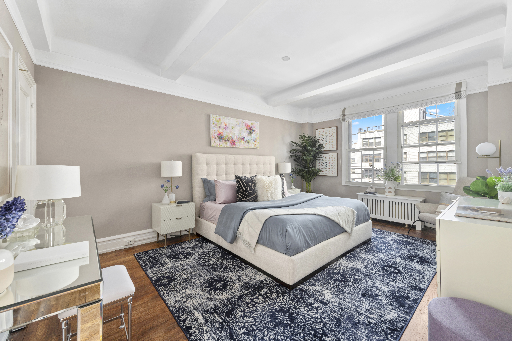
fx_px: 199
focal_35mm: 14
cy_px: 170
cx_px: 256
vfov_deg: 81.2
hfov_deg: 104.3
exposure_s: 1.3
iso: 100
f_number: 11
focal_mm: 14
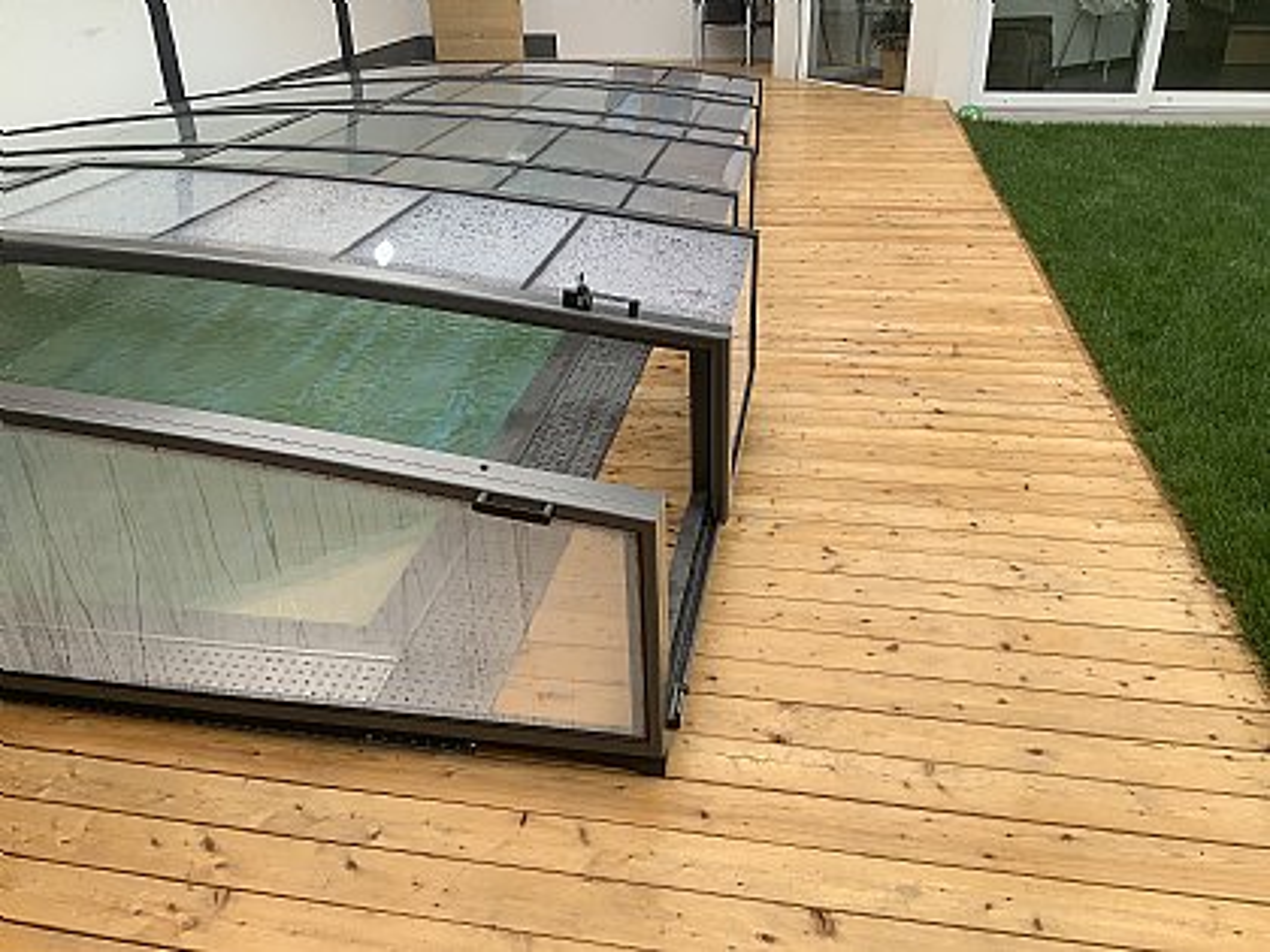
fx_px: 1064
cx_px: 635
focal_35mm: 29
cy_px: 476
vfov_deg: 48.2
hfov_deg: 61.7
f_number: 1.8
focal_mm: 3
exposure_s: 1/262
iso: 16
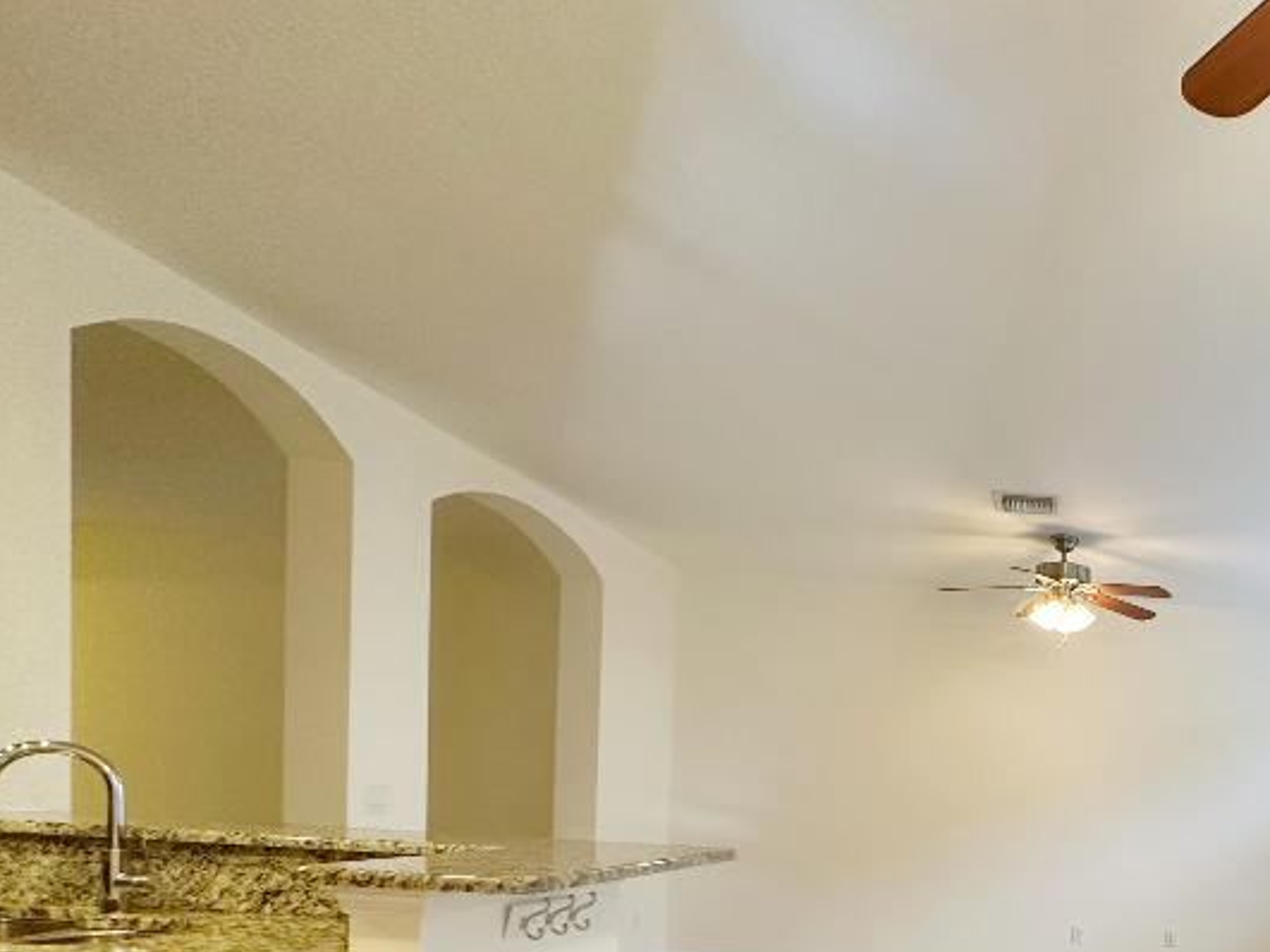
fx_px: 990
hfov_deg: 56.5
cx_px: 1141
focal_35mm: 27
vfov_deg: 46.2
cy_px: 861
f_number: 2.2
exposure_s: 1/60
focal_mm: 2.22
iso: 200
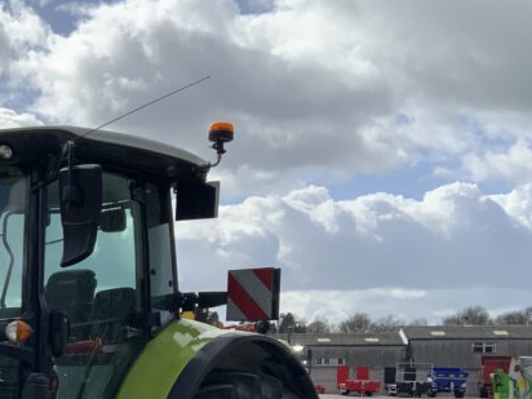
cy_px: 436
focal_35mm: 72
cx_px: -17
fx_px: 1107
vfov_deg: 19.6
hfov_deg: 25.5
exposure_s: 1/2538
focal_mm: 3
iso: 16
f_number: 1.8
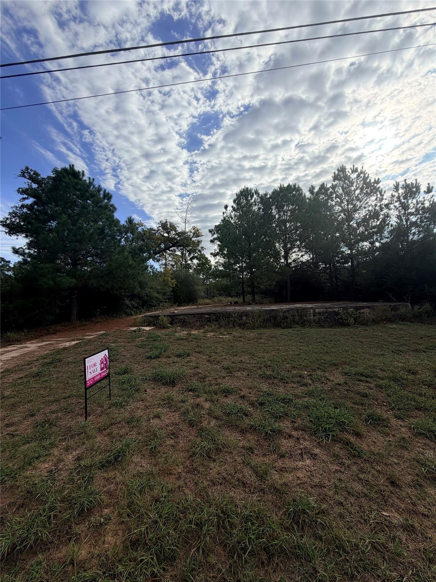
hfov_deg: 85.7
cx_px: 218
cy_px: 291
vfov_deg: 102.1
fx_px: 235
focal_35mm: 14
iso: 20
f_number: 2.2
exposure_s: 1/1167
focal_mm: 2.22
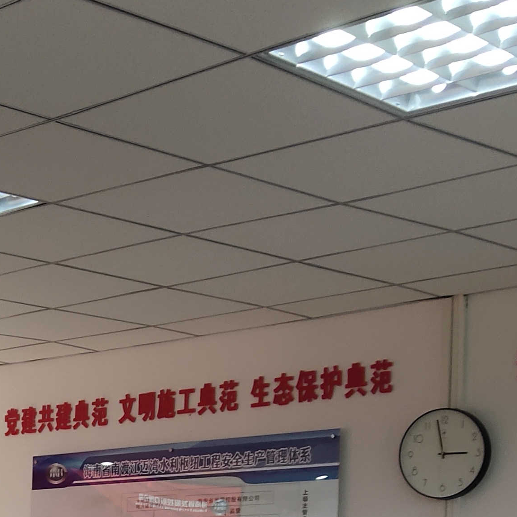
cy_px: 641
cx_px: -121
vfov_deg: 17.8
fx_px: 1555
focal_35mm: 92
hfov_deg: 17.9
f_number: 2
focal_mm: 3.87
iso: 180
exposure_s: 1/50
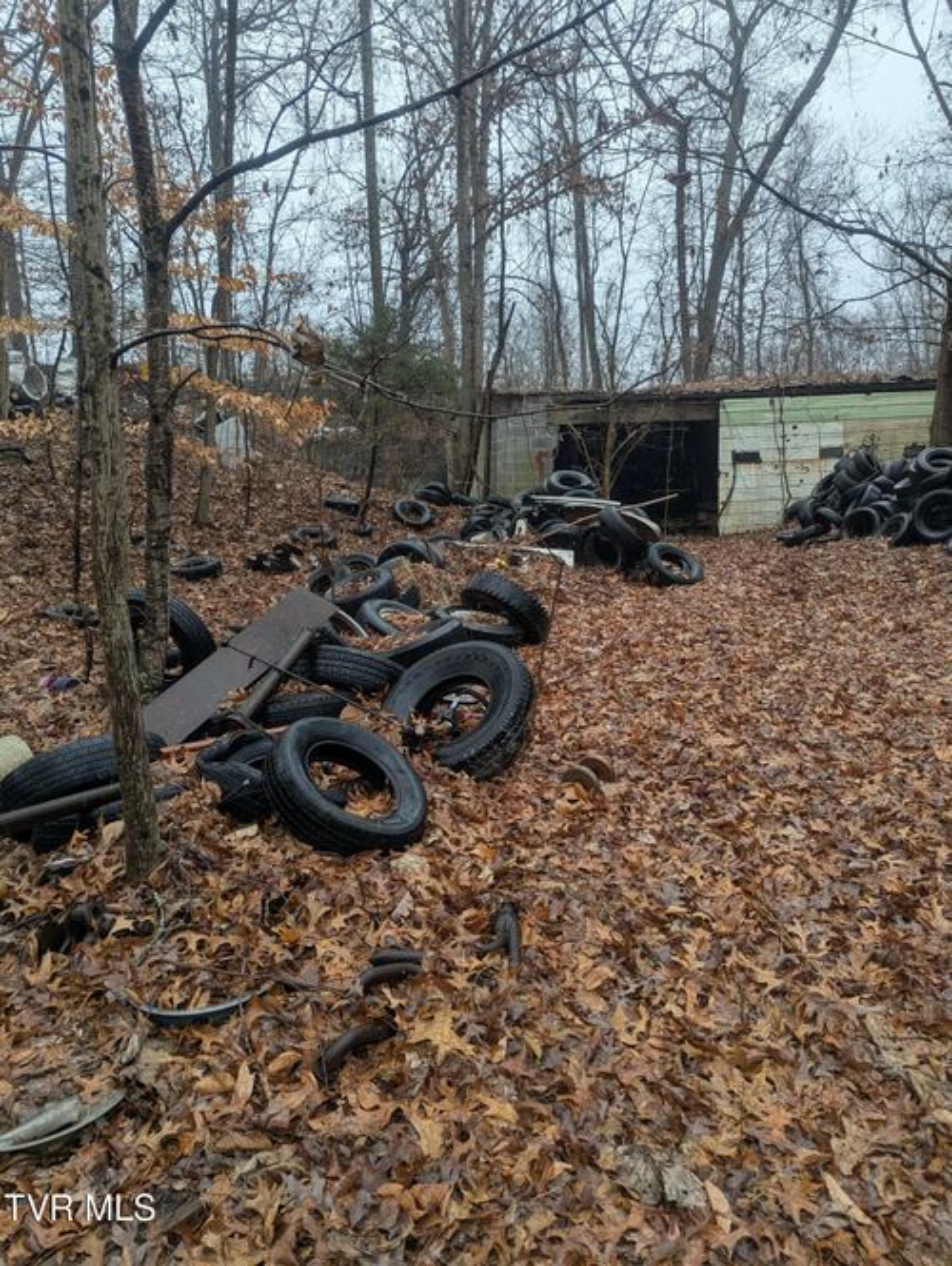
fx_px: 879
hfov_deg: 56.9
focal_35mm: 24
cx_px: 476
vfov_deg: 71.5
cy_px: 633
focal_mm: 6.81
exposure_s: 1/355
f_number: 1.85
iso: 331
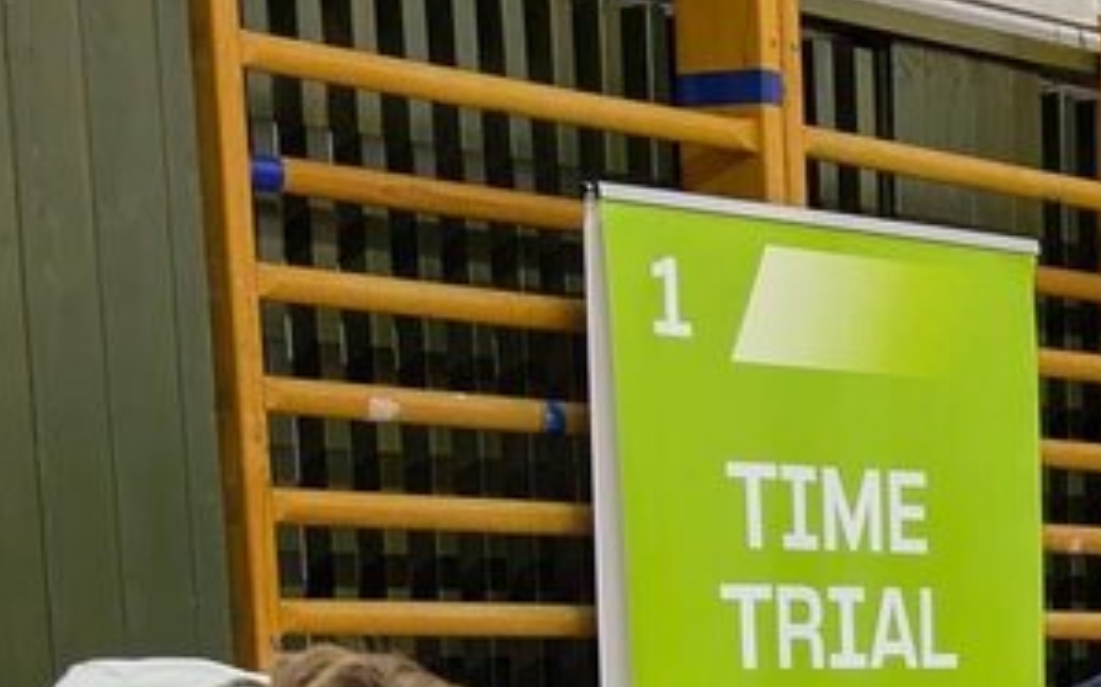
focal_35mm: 112
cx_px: 1356
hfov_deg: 17.6
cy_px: 1352
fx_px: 3359
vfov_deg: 10.7
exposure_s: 1/50
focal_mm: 5.43
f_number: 1.89
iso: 292
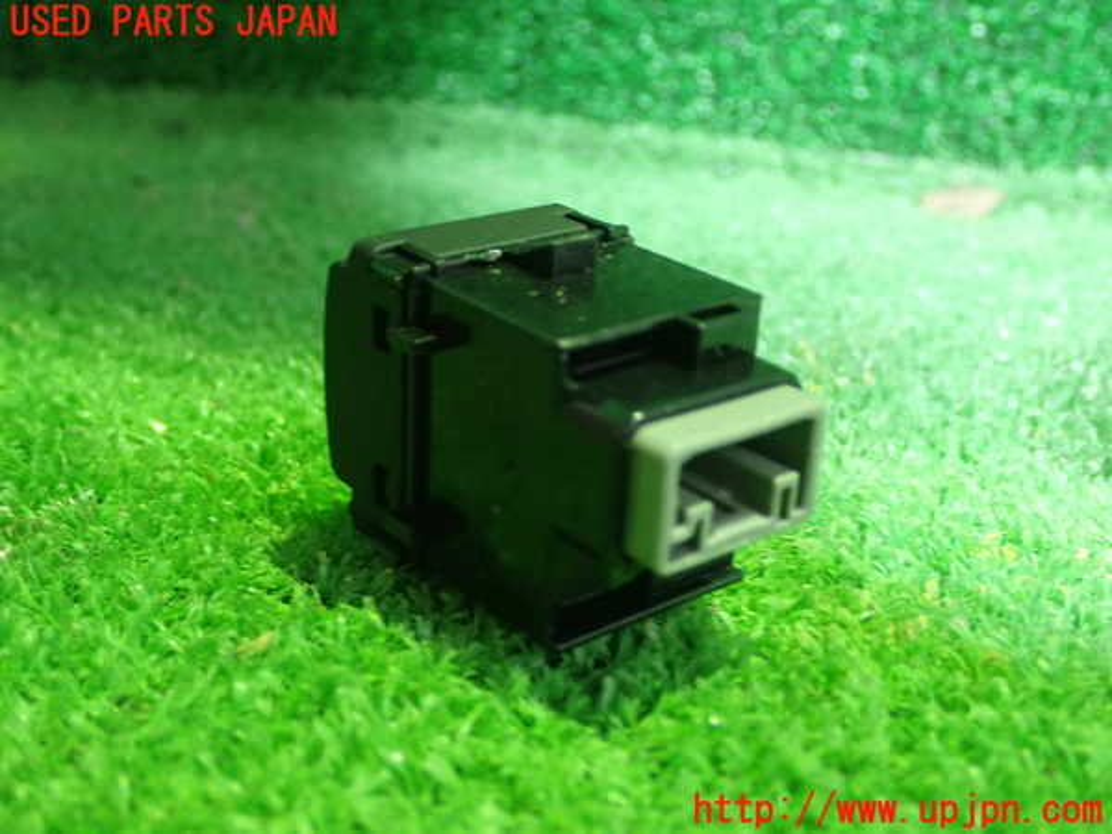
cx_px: 556
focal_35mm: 47
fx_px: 1510
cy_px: 417
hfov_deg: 40.4
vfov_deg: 30.9
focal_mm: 8.4
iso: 800
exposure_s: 1/13
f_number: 3.1
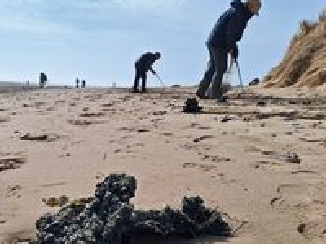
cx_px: 82
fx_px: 377
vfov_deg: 35.3
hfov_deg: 45.2
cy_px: 177
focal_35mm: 40
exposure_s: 1/8403
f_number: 1.8
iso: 40
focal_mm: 5.54
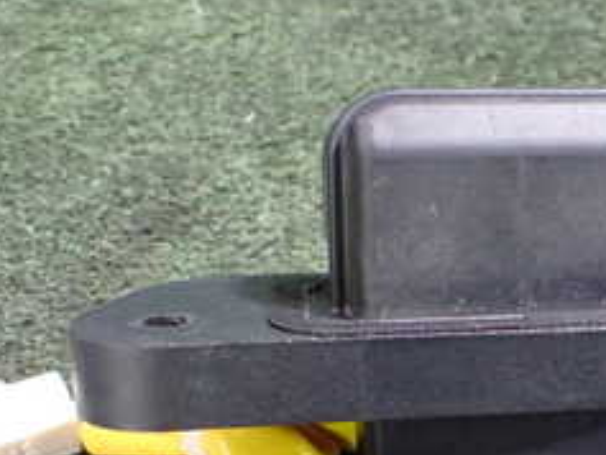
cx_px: 506
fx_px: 1331
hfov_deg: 25.1
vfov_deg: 18.9
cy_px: 445
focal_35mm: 76
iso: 800
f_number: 2.3
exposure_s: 1/30
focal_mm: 5.4
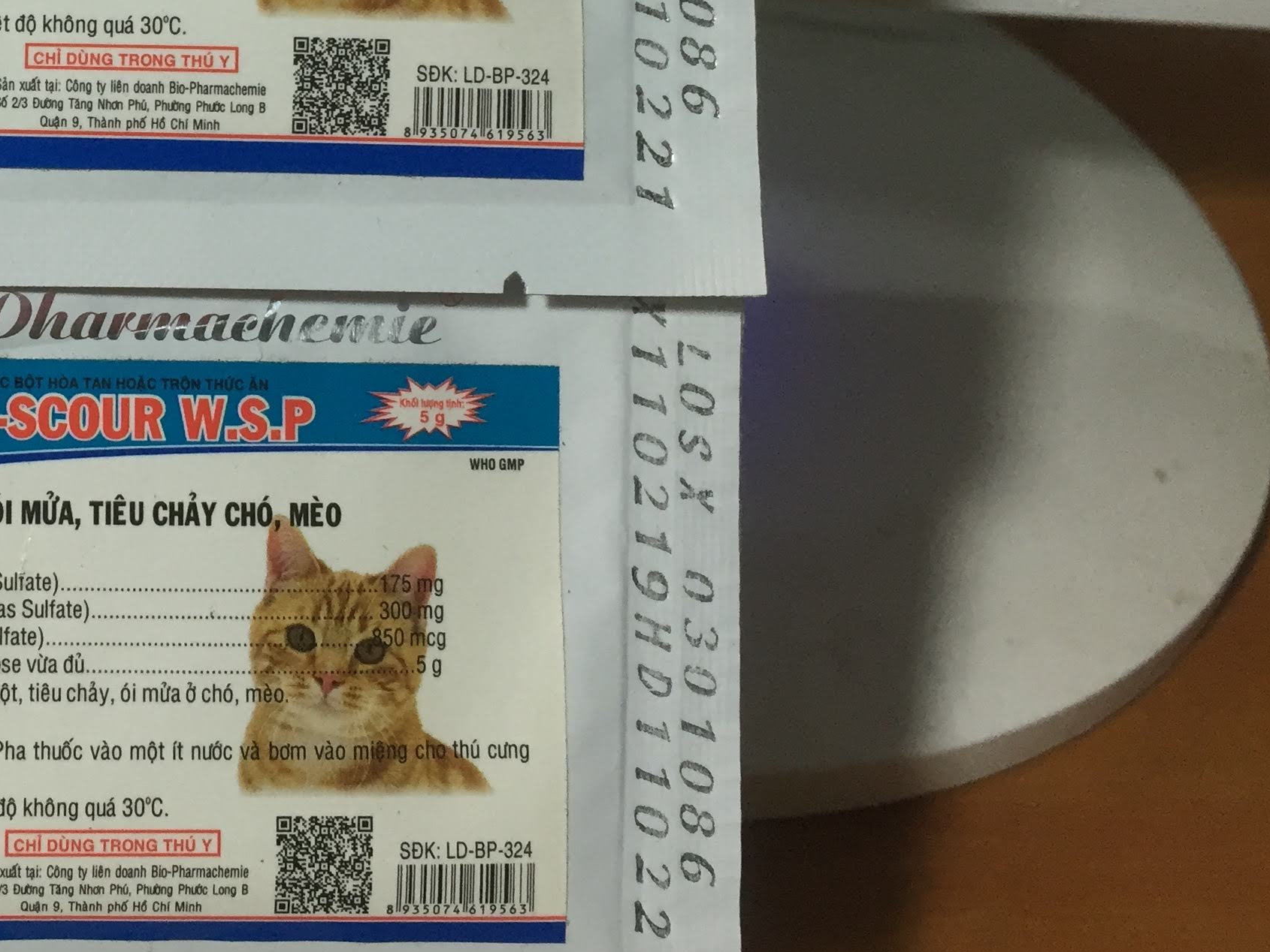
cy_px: 161
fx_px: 2055
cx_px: 70
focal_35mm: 56
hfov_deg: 32.2
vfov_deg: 25.6
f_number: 2.2
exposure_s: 1/33
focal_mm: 4.15
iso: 50
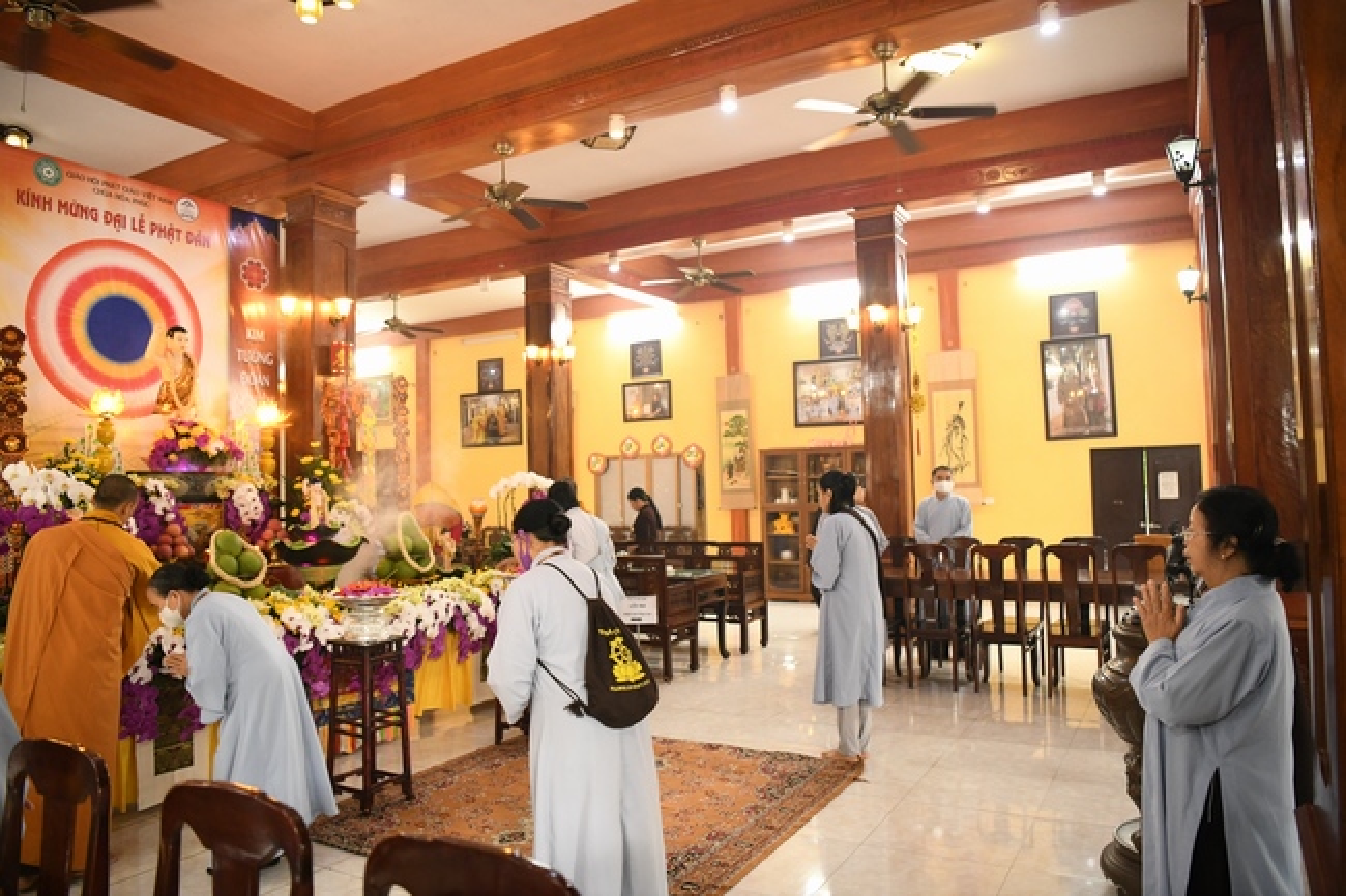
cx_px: 673
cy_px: 448
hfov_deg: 73.8
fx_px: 897
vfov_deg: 53.1
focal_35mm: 24
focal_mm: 24
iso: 4000
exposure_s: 1/125
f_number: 2.8
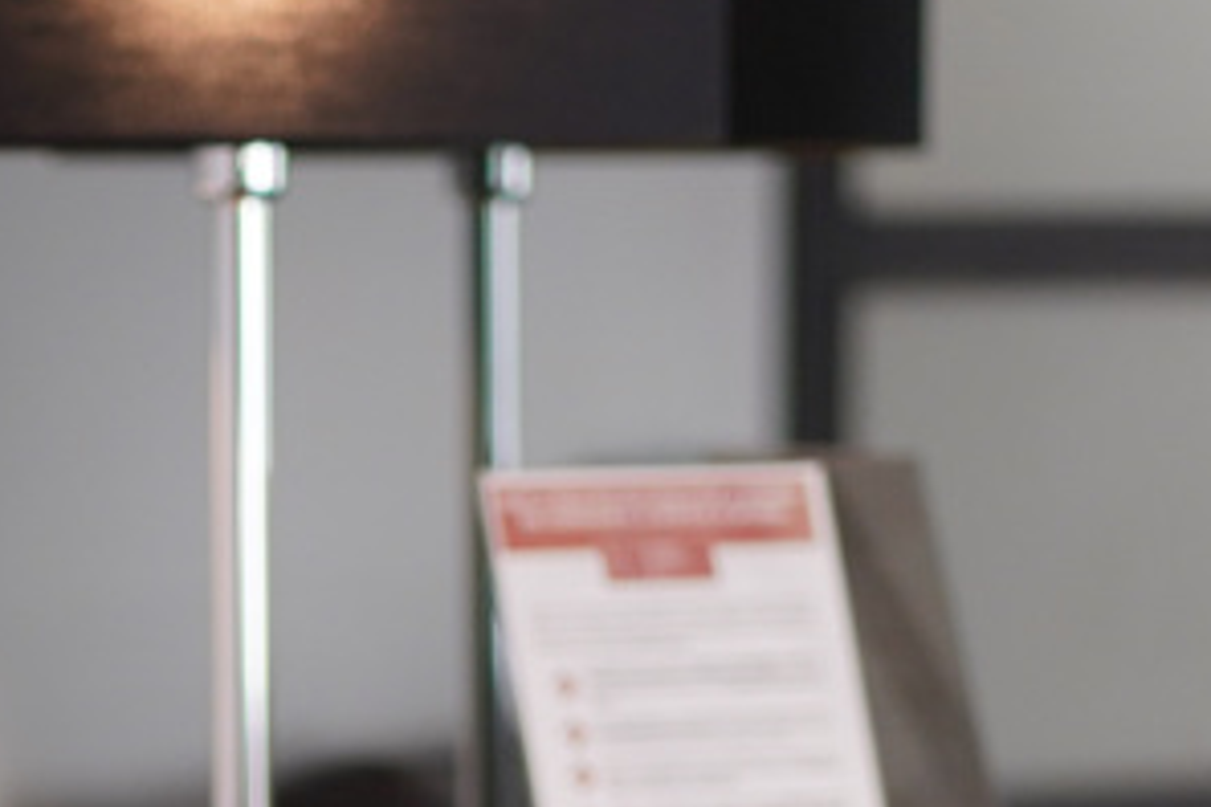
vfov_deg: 3.4
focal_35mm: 401
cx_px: -135
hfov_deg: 5.1
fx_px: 13488
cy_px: 1677
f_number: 1.8
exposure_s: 1/250
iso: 640
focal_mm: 85
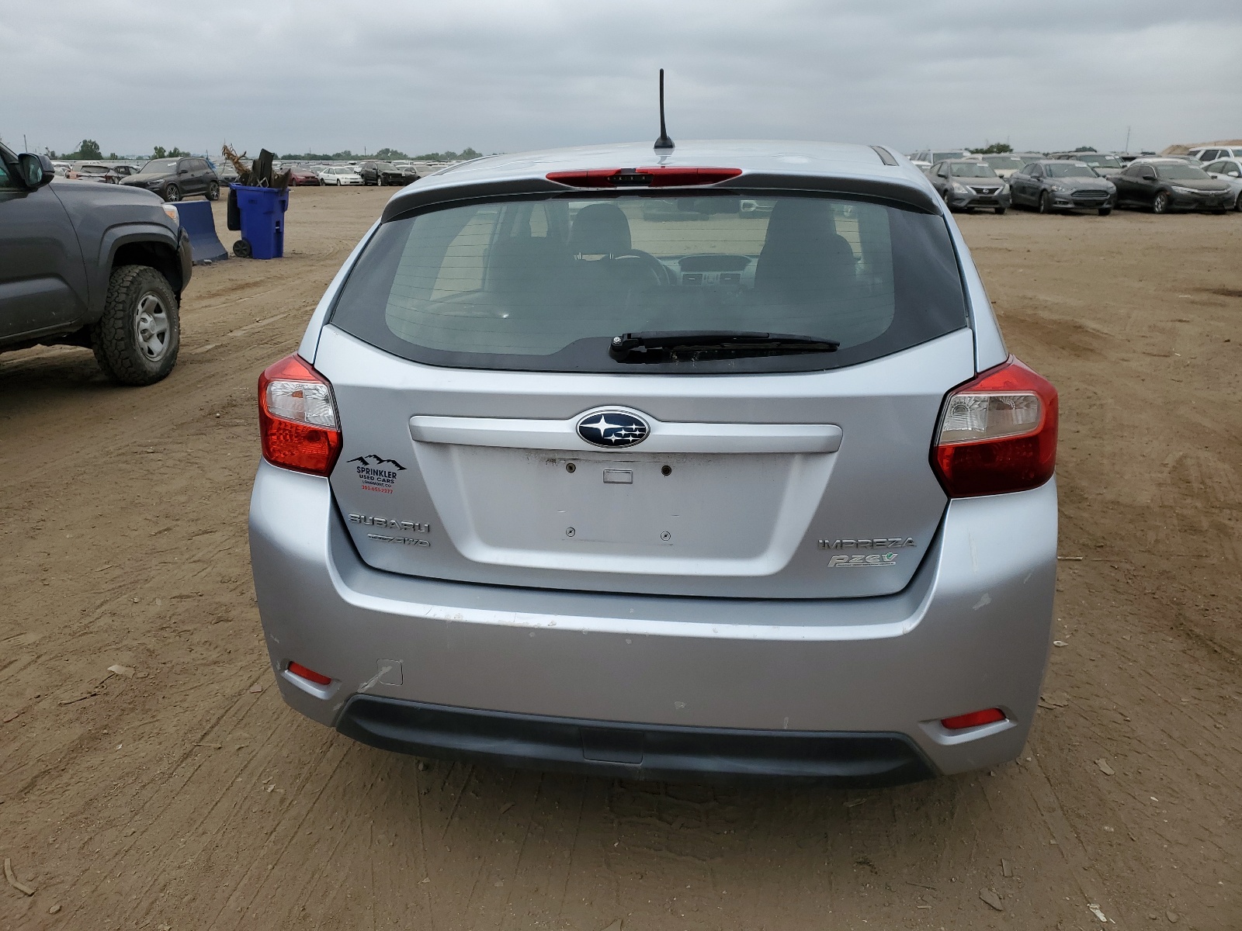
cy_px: 466
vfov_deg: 53.1
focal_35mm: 26
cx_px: 621
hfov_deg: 67.3
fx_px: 933
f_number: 1.5
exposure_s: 1/2500
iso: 50
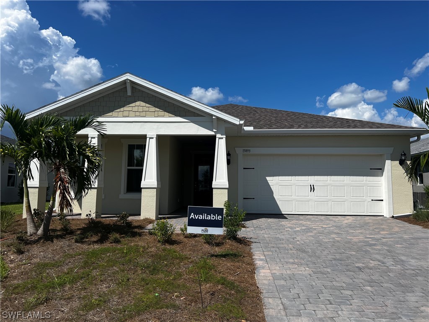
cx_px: 214
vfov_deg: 53.1
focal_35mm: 26
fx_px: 322
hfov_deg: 67.3
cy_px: 161
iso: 50
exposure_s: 1/6993
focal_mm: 5.7
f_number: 1.5
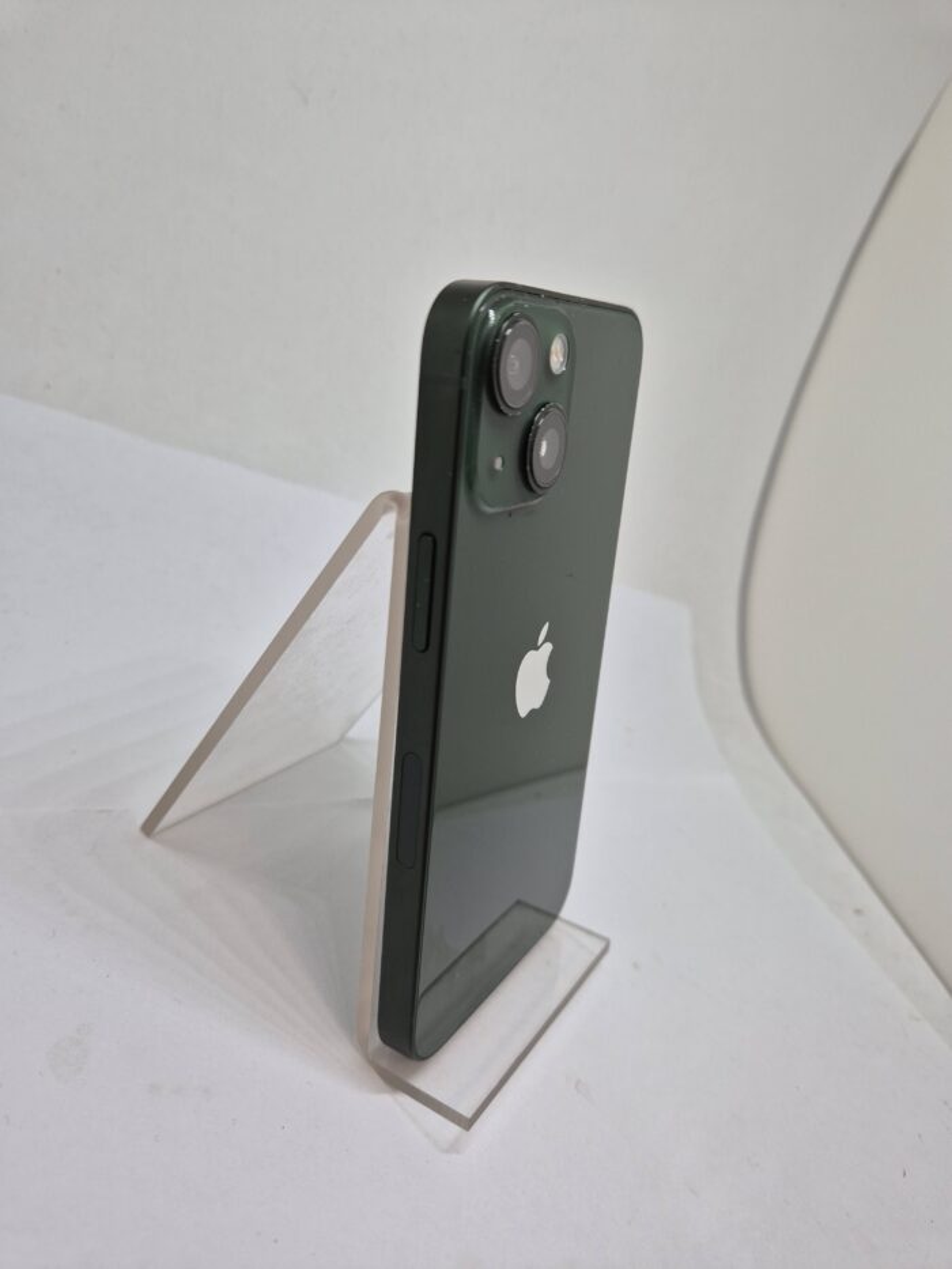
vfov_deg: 73.9
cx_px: 476
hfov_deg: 58.9
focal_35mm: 23
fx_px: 843
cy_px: 634
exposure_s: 1/180
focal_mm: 5.4
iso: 64
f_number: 1.8
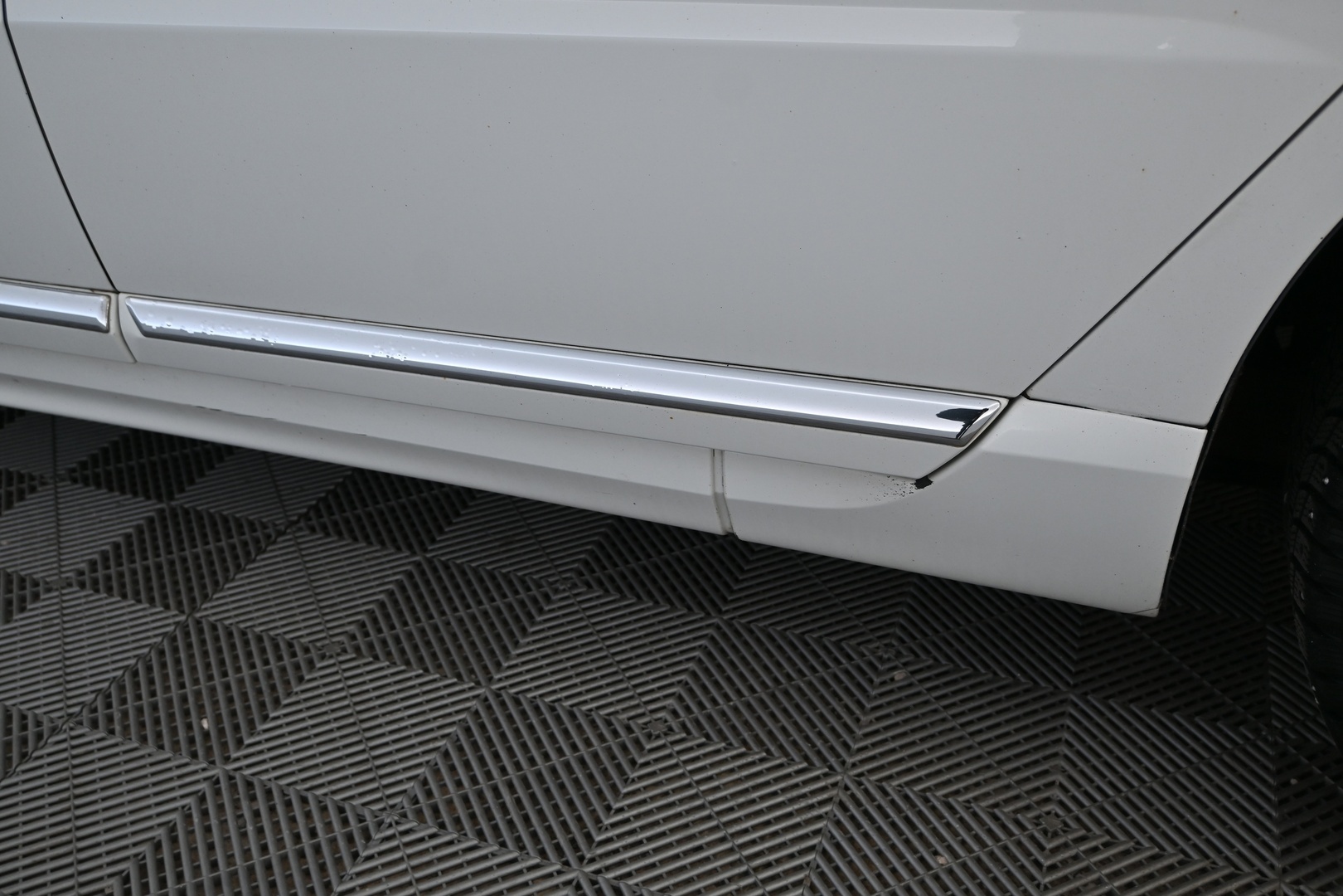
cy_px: 448
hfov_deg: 57.2
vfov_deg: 40.0
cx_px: 672
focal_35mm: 33
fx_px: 1231
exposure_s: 1/25
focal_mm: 22
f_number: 4
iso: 320
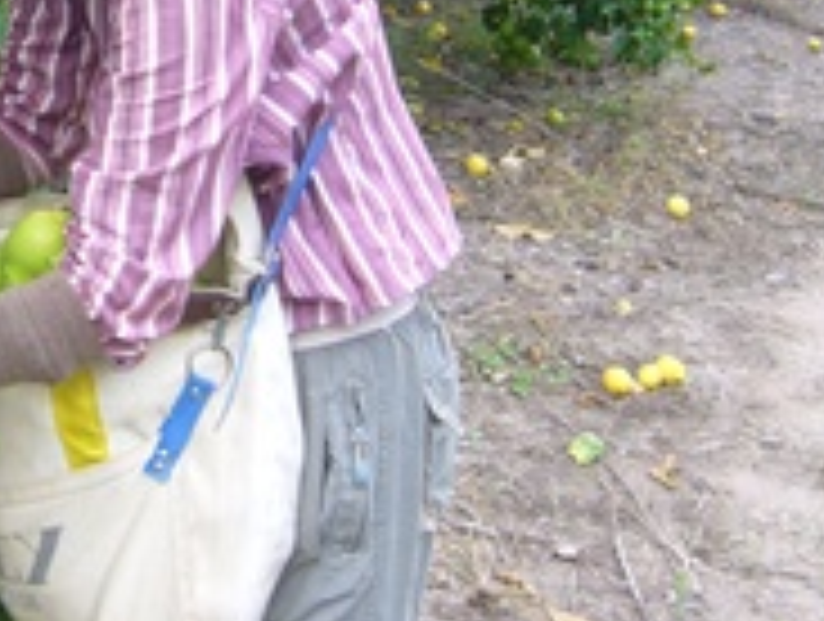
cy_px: 18
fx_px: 2003
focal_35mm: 84
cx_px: 36
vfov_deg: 17.3
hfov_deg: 22.5
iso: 80
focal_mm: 5.8
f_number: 2.8
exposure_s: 1/25
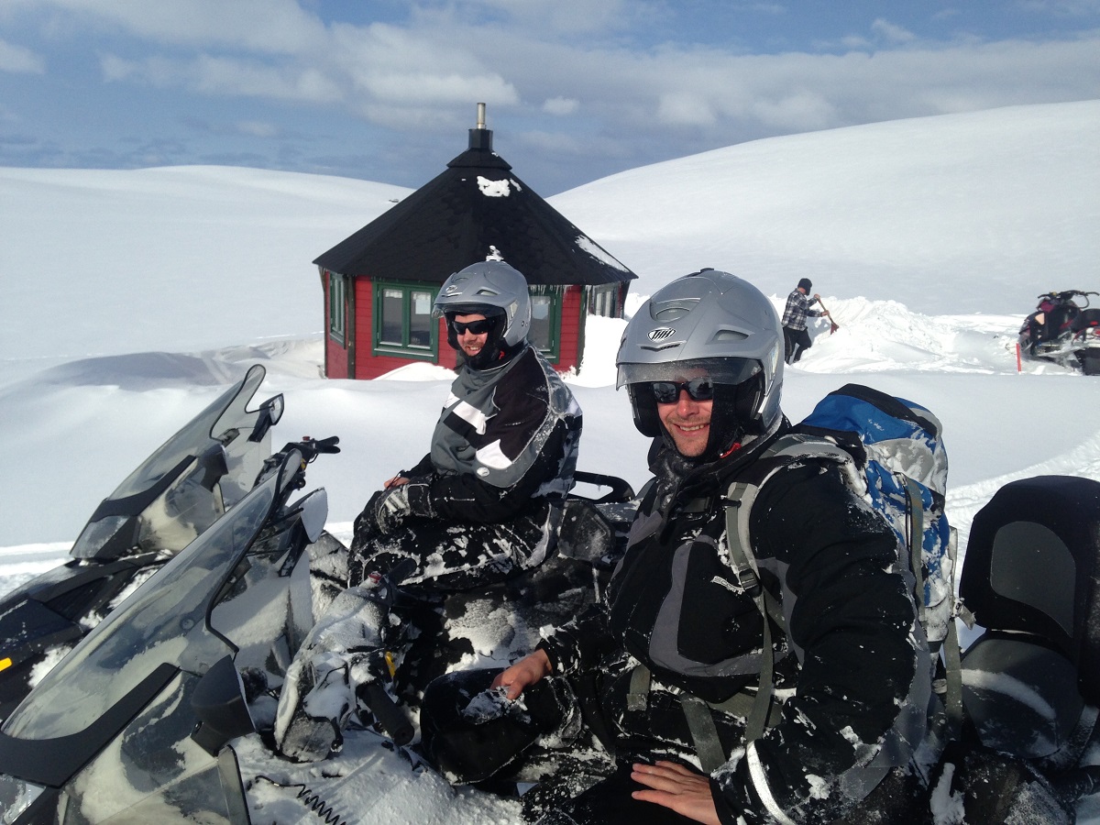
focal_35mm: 33
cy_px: 412
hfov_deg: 55.4
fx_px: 1049
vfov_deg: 42.9
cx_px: 550
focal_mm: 4.13
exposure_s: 1/3195
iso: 50
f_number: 2.4
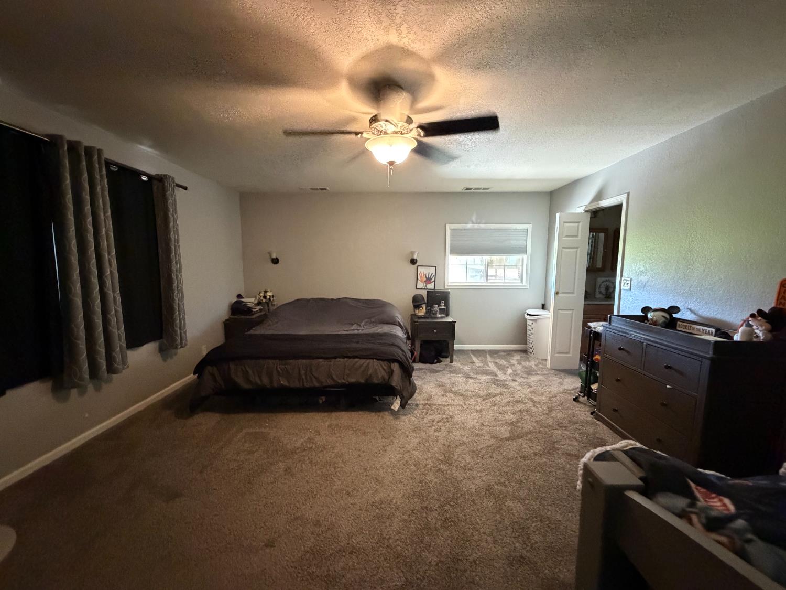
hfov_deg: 102.1
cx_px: 393
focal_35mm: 14
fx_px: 318
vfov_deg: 85.7
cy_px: 295
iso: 1250
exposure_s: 1/60
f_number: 2.2
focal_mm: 2.22
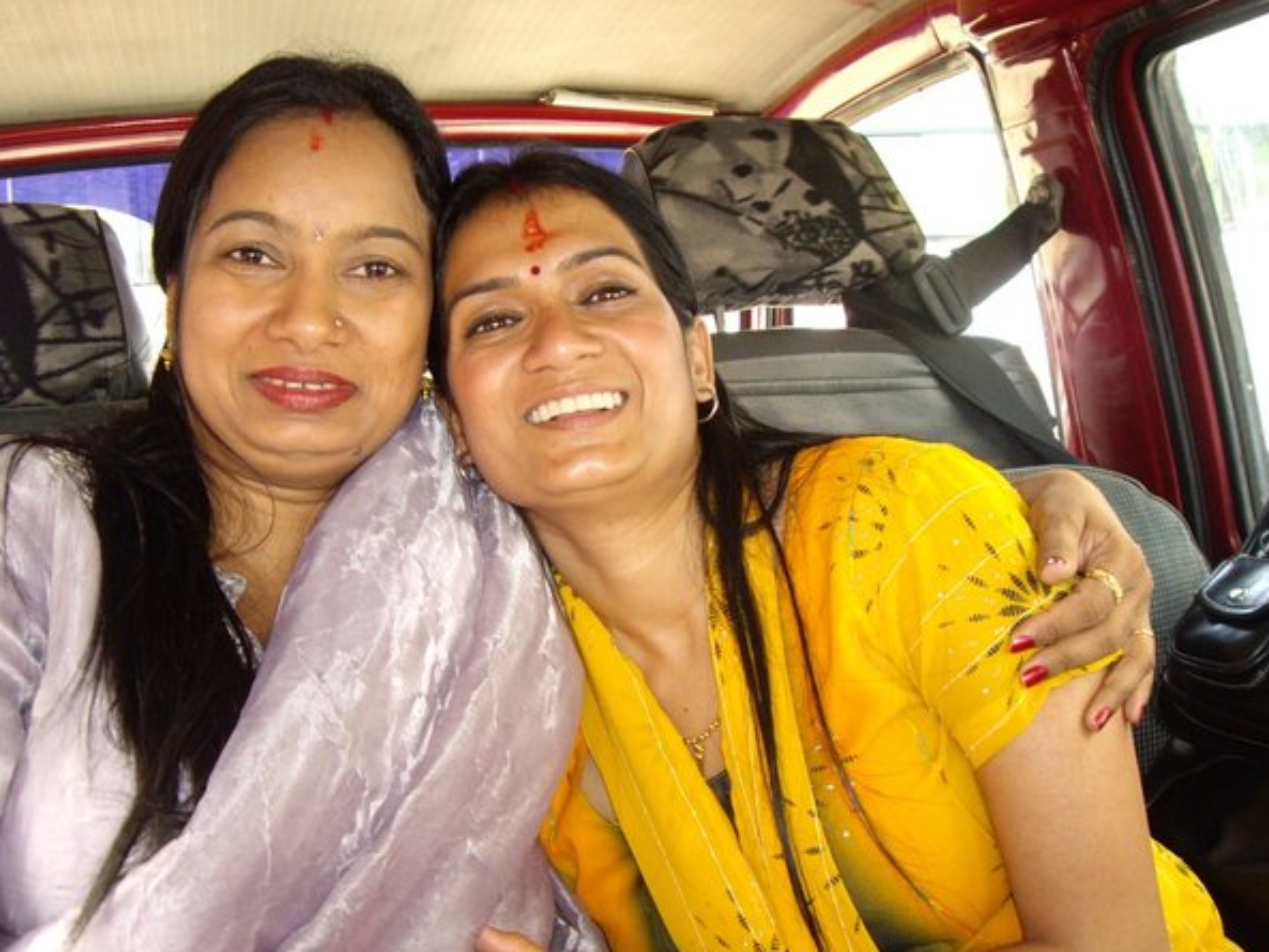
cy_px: 477
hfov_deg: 45.8
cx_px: 606
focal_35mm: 41
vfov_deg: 35.1
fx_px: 1503
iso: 200
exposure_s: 1/60
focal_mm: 6.2
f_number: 2.7
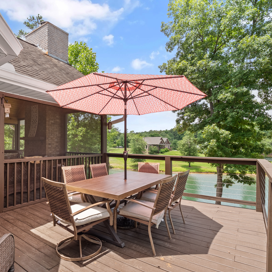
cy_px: 136
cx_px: 121
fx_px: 169
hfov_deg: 77.4
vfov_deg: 77.7
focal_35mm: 19
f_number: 5.6
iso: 400
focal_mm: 8
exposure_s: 1/250
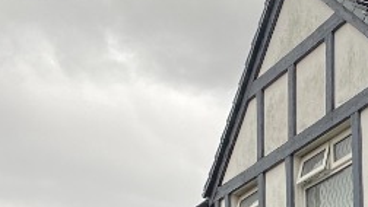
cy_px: 398
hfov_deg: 16.7
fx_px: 1123
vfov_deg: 9.9
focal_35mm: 115
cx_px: 575
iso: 32
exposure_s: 1/217
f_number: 1.8
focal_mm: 4.25
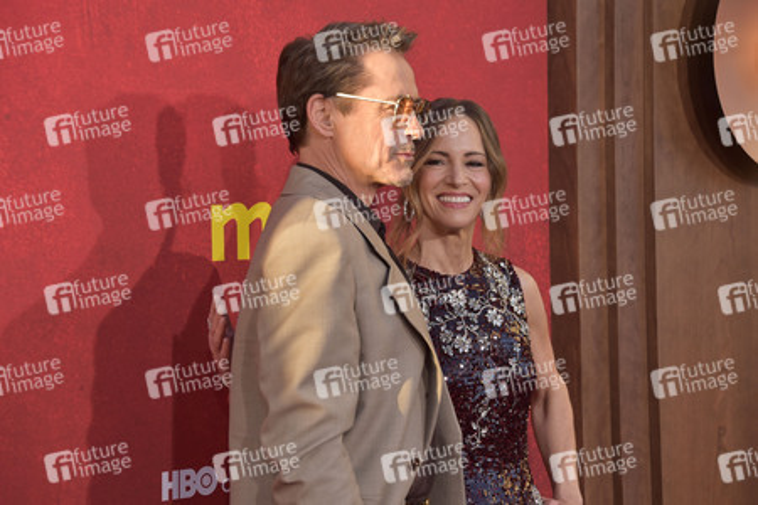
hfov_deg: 15.2
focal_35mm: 135
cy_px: 252
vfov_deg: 10.2
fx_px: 2842
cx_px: 379
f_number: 6.3
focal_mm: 135
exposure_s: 1/1250
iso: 1250
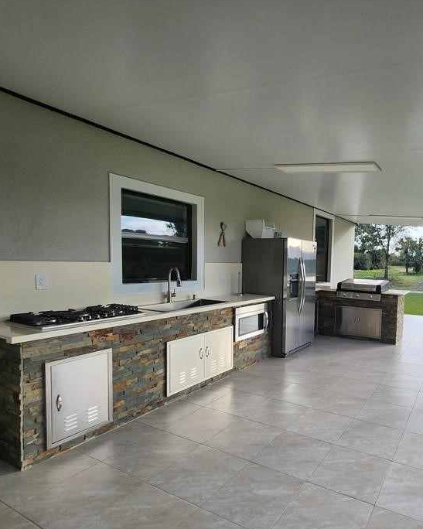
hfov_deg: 64.8
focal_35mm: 19
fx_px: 297
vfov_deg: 83.1
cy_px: 285
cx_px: 336
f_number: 2.2
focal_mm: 1.74
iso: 32
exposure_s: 1/373
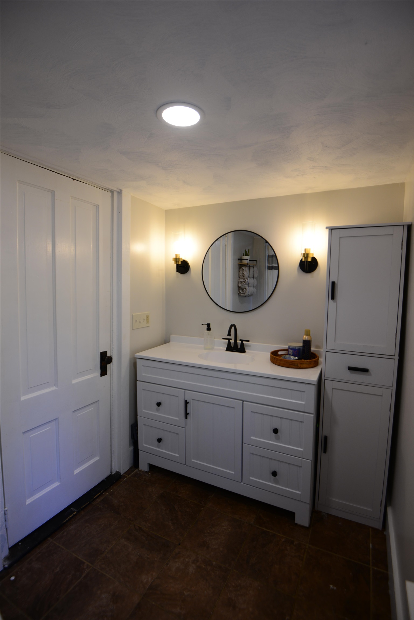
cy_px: 310
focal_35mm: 17
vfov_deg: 93.3
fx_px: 293
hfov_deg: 70.5
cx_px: 207
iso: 200
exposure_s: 1/80
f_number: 4.5
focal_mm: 17
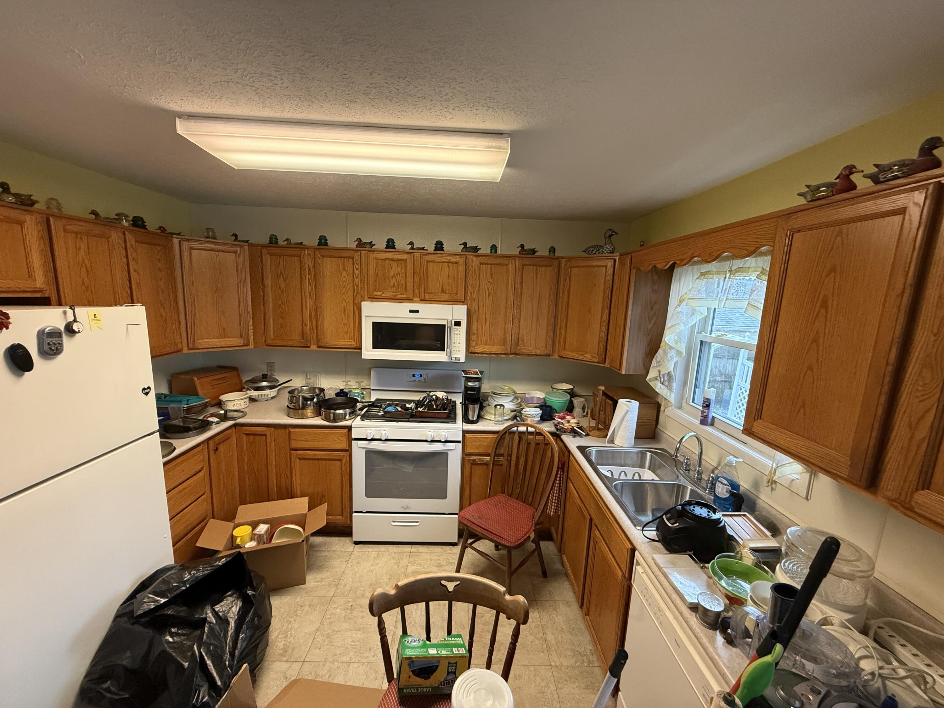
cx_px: 472
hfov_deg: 102.1
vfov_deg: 85.7
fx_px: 382
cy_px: 354
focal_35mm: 14
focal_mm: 2.22
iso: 400
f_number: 2.2
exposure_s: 1/60
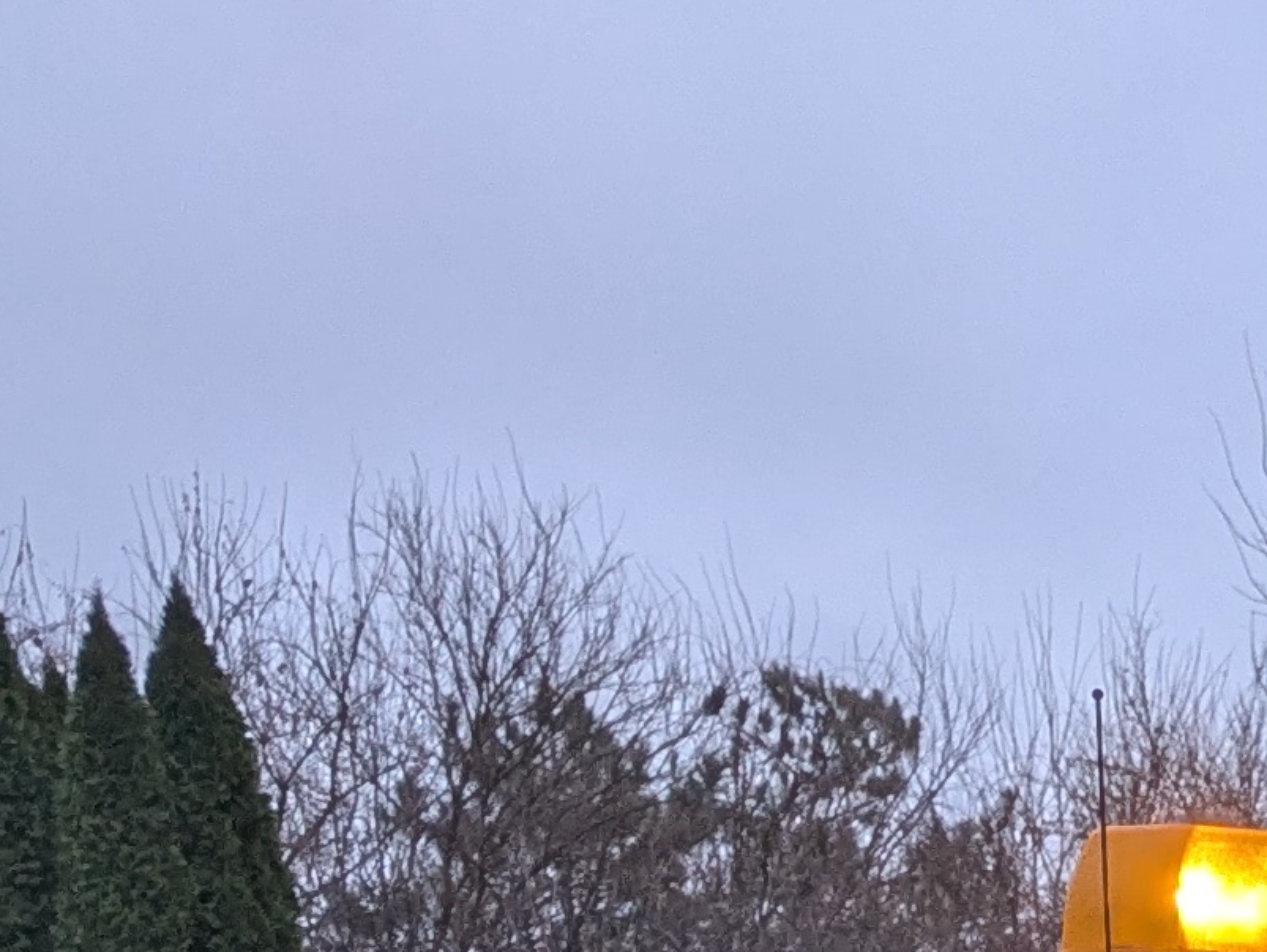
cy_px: 2428
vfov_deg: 9.1
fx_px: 5273
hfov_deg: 13.1
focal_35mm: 144
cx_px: 1731
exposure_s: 1/234
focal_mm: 5.43
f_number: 1.89
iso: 83
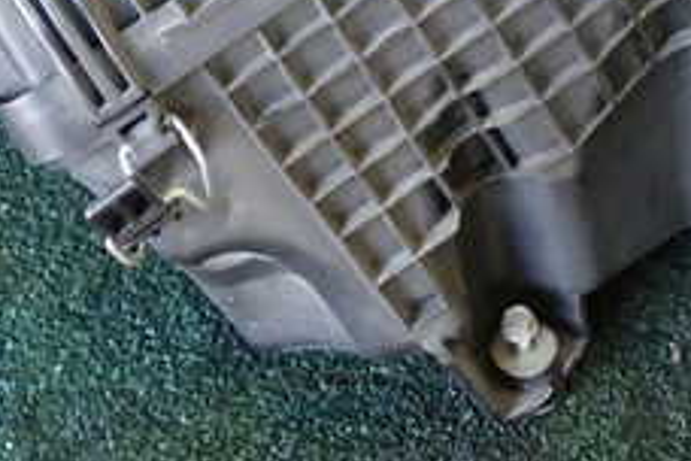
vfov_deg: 15.8
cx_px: 415
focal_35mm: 82
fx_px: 1574
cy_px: -140
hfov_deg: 24.7
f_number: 2.3
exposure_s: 1/30
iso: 320
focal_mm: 5.4
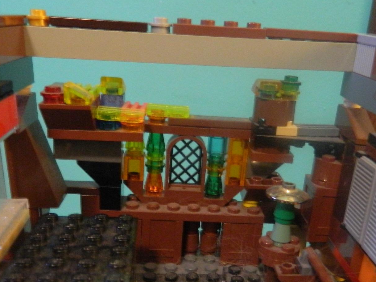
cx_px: 218
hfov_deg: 44.6
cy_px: 205
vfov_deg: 33.8
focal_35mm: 42
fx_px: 456
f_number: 3.1
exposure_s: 1/13
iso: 400
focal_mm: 4.5
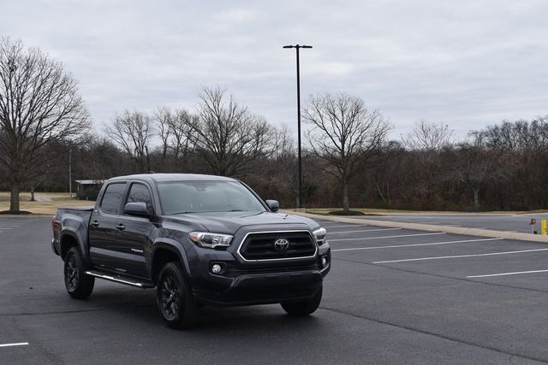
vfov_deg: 25.8
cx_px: 274
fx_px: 799
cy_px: 182
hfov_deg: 37.8
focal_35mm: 52
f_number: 8
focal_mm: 35
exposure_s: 1/250
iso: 180
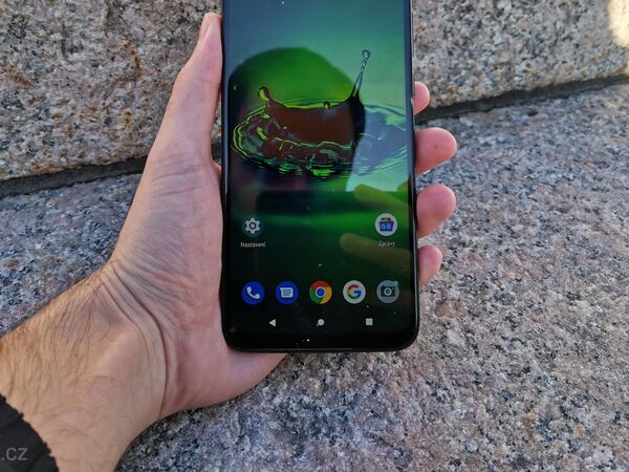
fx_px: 672
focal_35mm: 37
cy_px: 149
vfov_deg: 38.1
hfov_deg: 50.1
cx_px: 288
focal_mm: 4.75
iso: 50
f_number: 1.8
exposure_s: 1/705
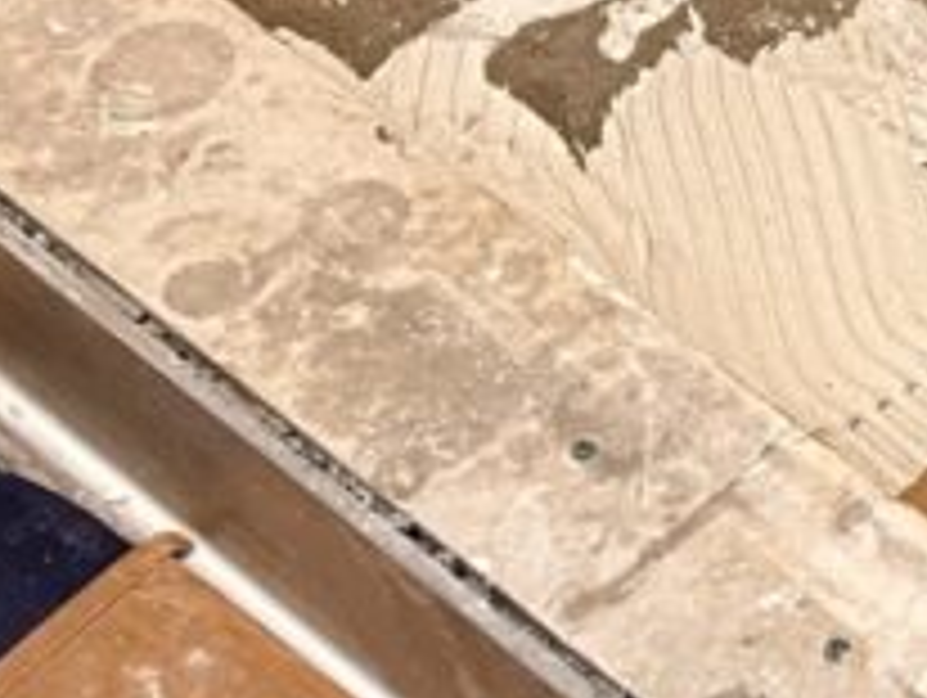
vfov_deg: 11.3
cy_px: -86
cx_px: 1557
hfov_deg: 13.9
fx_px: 3459
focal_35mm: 129
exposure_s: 1/60
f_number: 1.5
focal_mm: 5.7
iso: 160
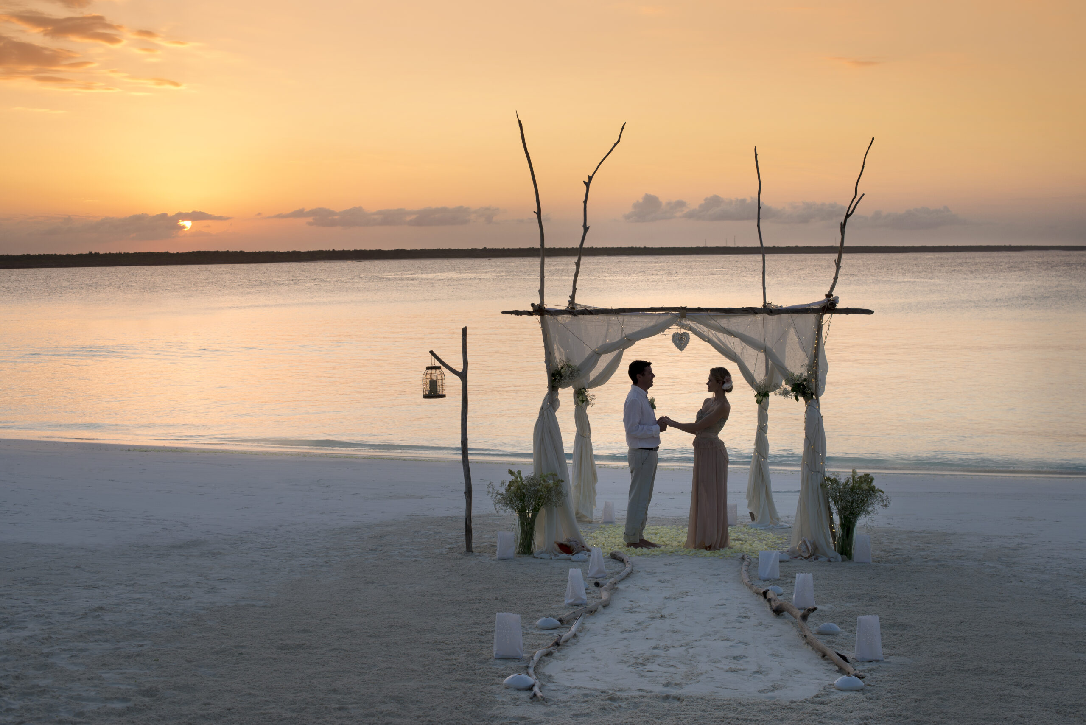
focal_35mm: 50
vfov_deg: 27.0
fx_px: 1509
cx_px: 543
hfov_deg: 39.6
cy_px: 362
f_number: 8
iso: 200
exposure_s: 1/180
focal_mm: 50
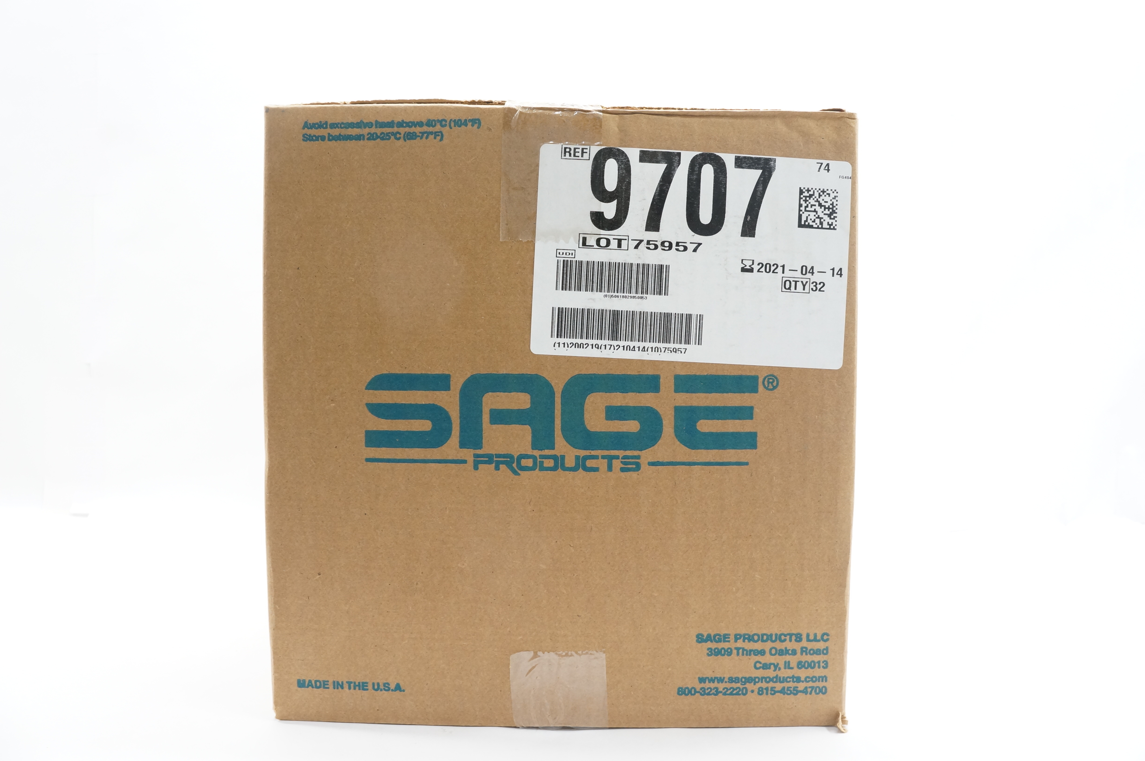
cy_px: 380
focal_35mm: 27
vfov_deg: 47.8
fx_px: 858
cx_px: 572
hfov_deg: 67.4
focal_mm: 18
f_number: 8
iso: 800
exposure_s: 1/25
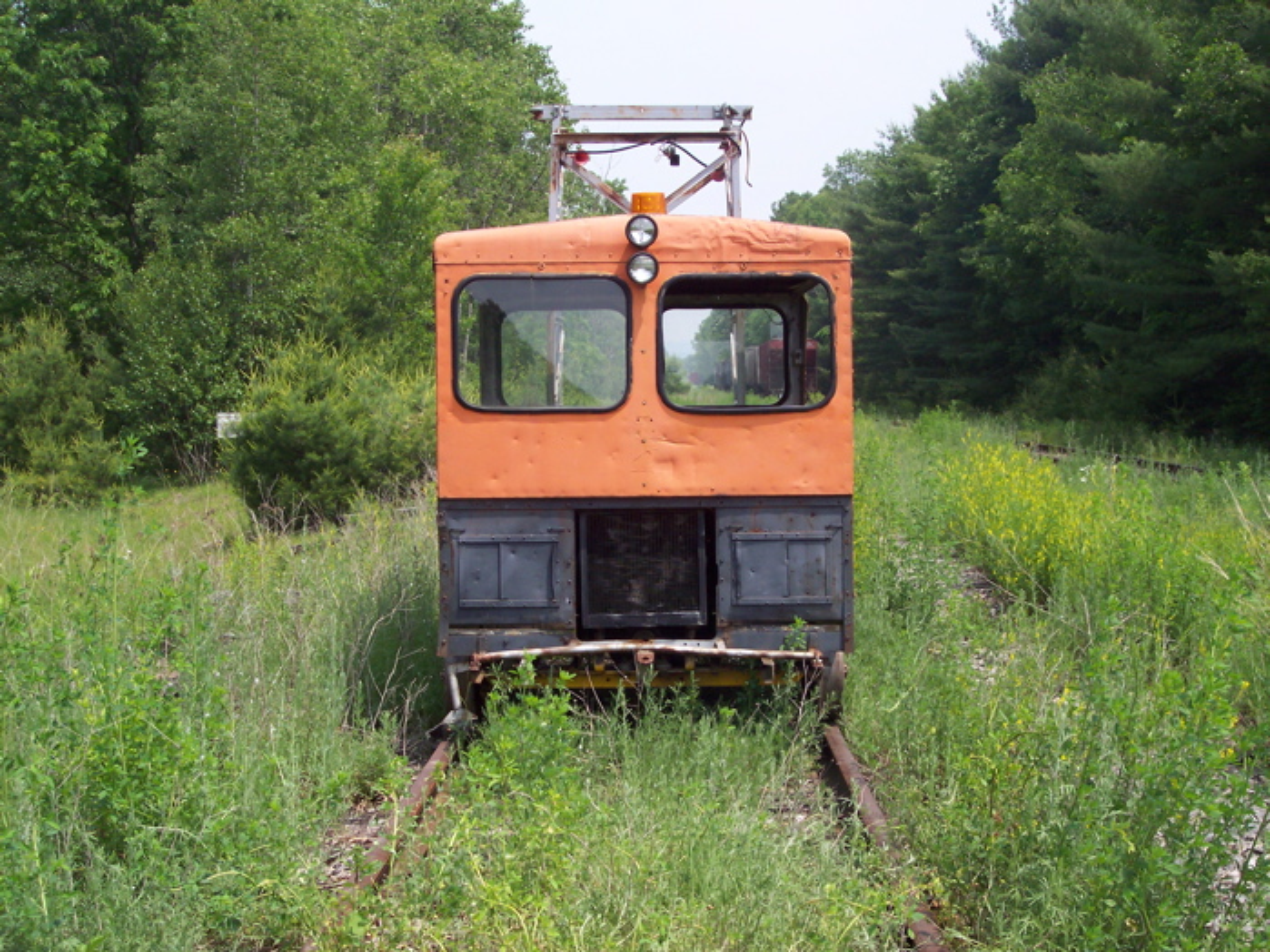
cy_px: 476
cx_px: 635
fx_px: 1871
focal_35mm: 51
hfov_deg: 37.5
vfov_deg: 28.6
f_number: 5.6
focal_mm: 10.7
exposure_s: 1/350
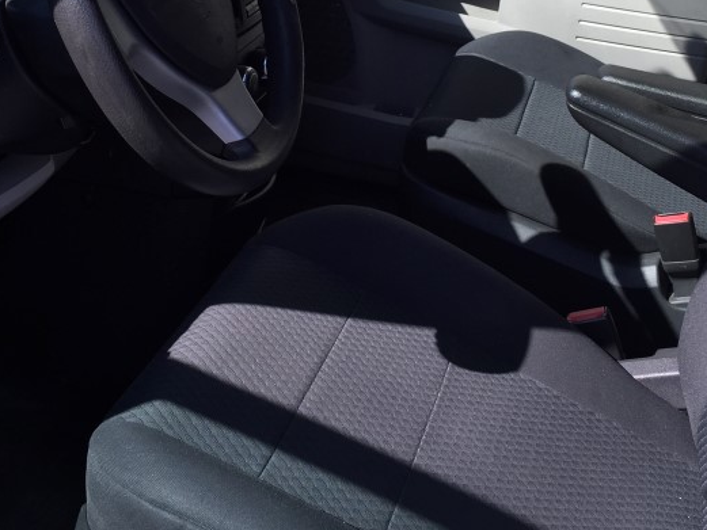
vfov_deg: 24.9
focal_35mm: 57
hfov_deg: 33.7
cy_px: 53
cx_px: 297
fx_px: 1164
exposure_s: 1/791
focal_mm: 4.15
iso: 32
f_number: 2.2
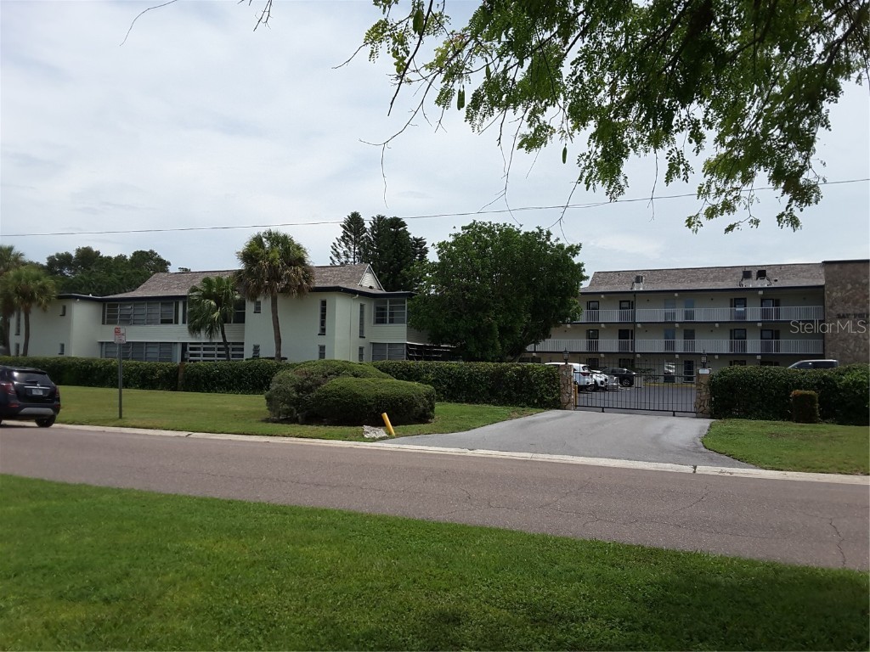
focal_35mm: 31
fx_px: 779
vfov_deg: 45.4
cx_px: 435
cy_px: 326
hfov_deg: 58.4
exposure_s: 1/2144
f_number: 1.9
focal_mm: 2.9
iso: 40
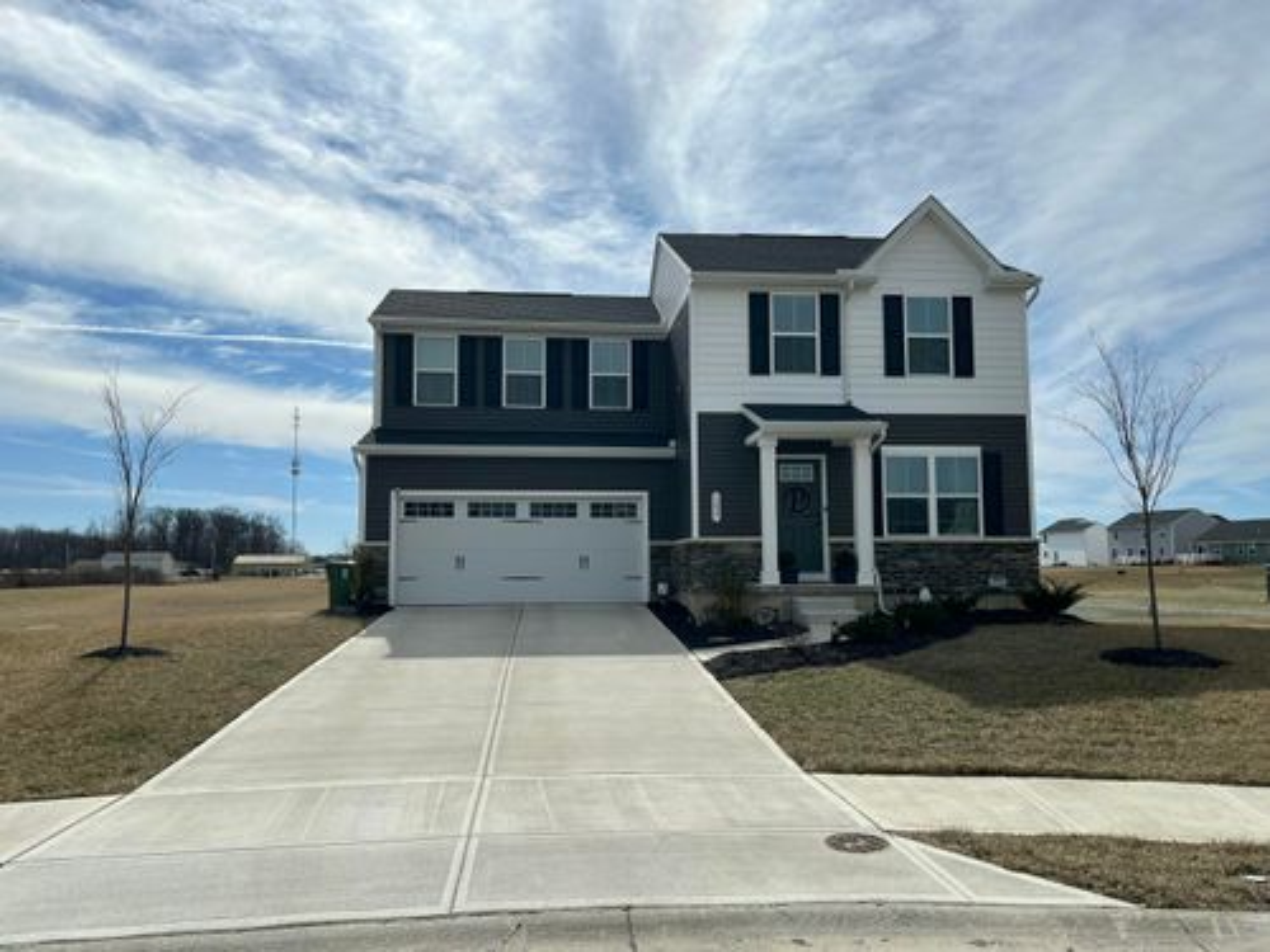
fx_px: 954
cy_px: 476
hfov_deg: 67.3
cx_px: 635
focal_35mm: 26
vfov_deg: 53.1
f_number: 1.5
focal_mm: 5.7
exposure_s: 1/11364
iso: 50
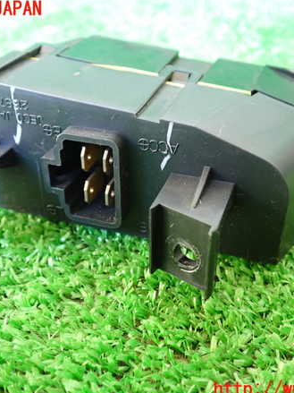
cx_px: 147
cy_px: 200
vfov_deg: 45.8
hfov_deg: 35.1
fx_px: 465
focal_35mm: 41
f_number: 2.3
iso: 640
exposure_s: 1/30
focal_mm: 5.4
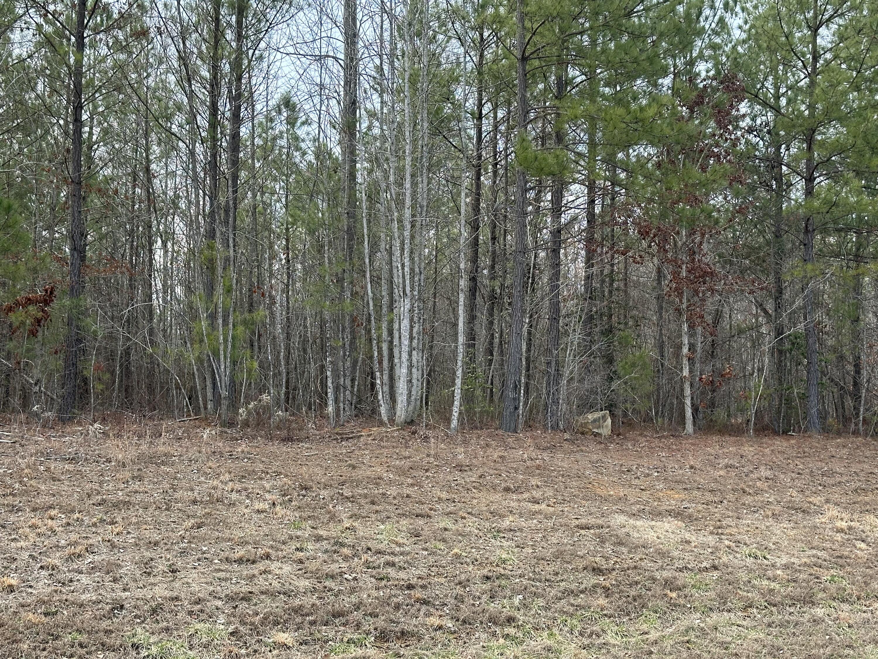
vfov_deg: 30.3
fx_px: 1217
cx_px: 439
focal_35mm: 48
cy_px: 330
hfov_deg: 39.7
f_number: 1.78
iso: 64
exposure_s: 1/208
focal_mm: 6.86
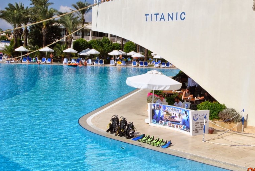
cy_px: 63
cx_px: 187
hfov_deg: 36.1
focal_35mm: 54
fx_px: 383
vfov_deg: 25.0
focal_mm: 24
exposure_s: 1/320
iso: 100
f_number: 9
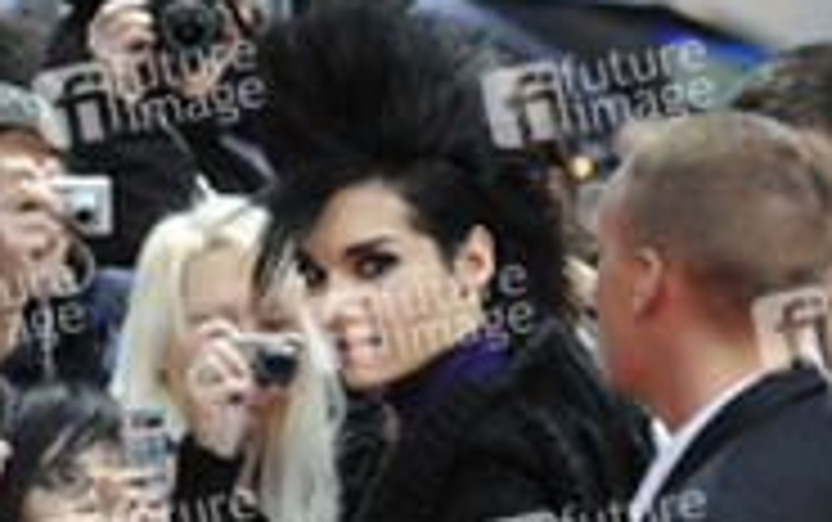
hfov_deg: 5.8
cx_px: 29
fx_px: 8170
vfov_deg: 3.7
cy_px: 432
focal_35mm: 360
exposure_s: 1/125
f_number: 5
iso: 3200
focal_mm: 145
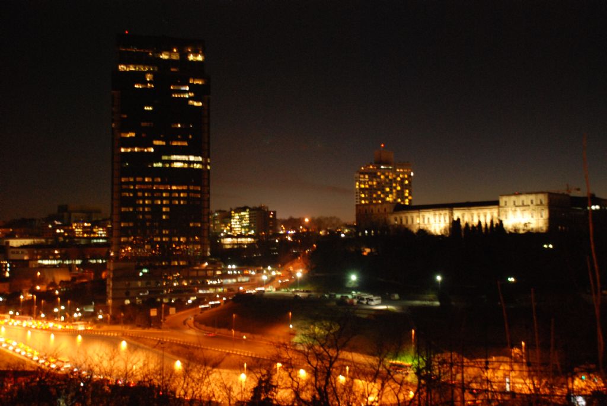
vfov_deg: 29.0
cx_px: 304
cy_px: 203
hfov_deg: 42.3
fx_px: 785
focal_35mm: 46
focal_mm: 31
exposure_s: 1/3
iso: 1250
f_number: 4.2
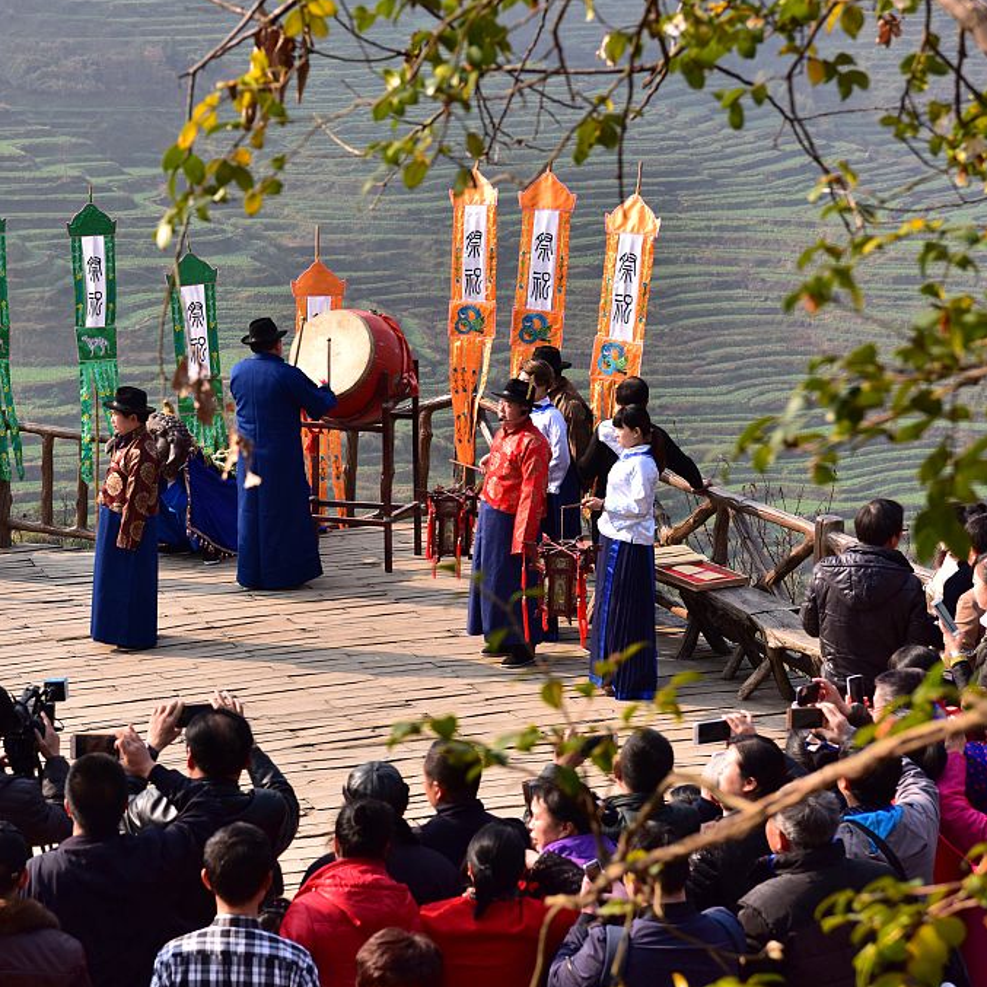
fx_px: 2903
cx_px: 338
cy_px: 494
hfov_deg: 19.2
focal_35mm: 90
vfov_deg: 19.3
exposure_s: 1/800
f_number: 6.3
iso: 400
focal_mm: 70
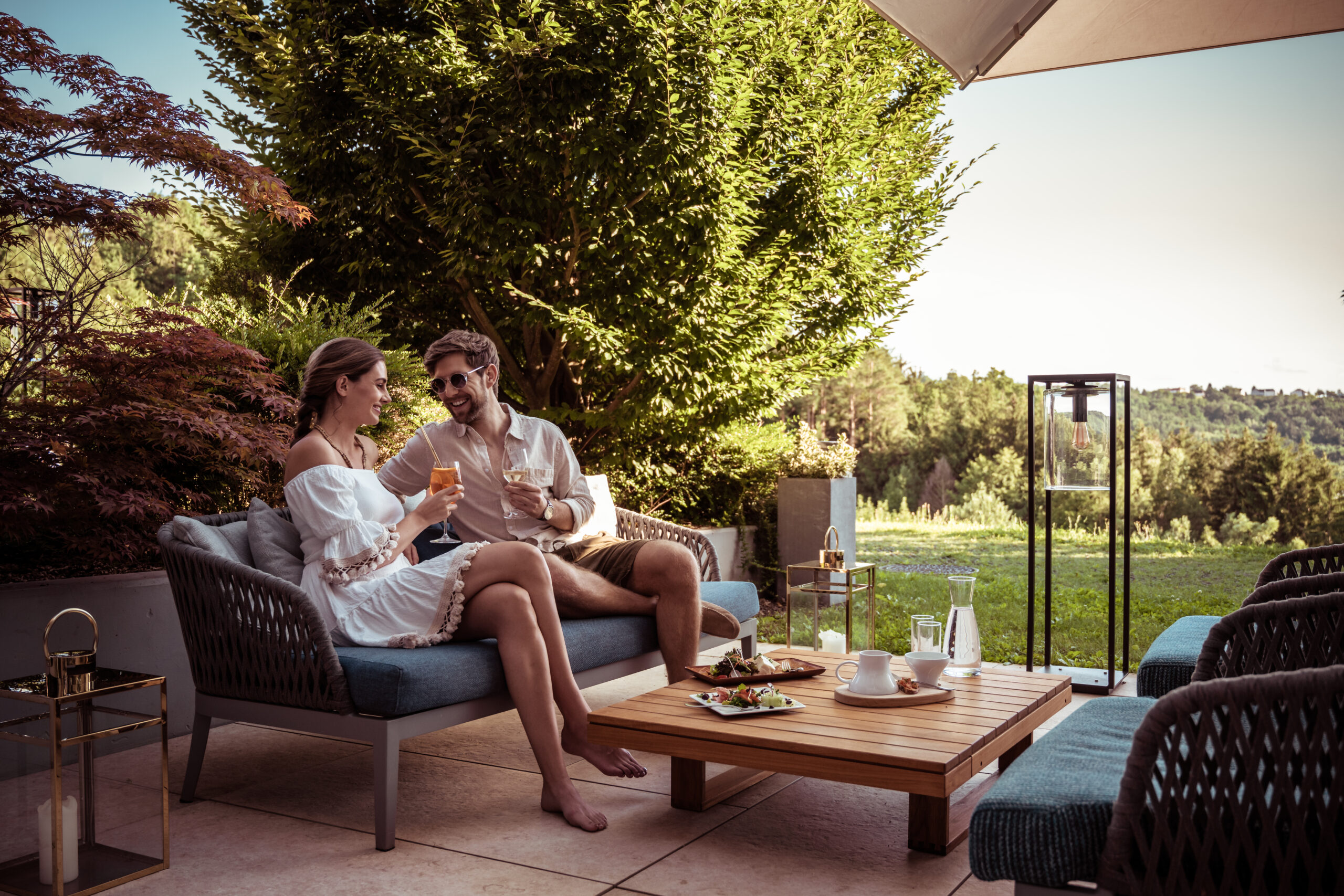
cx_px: 672
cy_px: 448
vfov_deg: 39.4
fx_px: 1251
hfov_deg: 56.5
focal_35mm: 34
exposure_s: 1/250
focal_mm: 33.5
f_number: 4
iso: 200
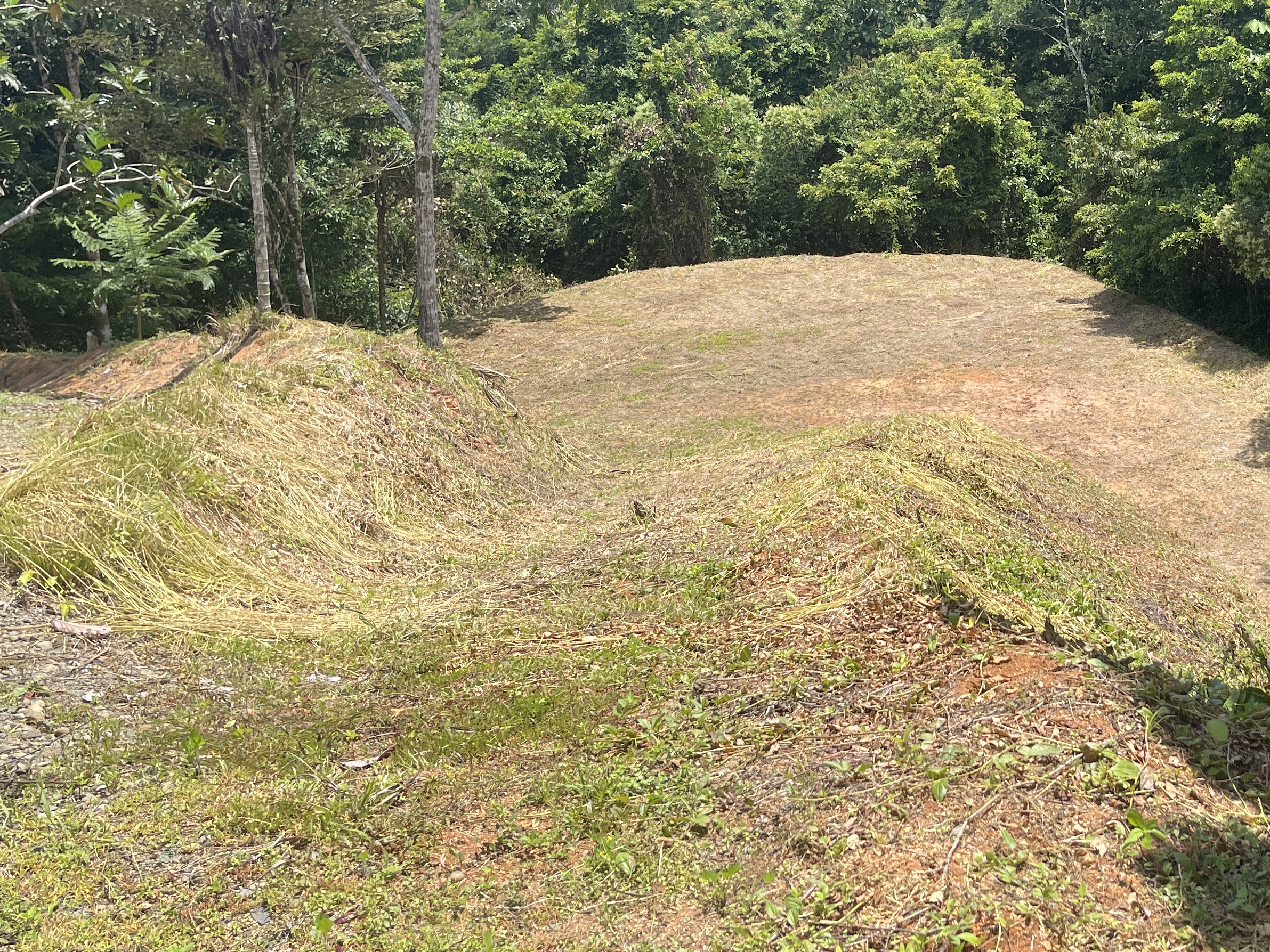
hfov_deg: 41.2
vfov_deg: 32.8
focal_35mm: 44
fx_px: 1614
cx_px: 1013
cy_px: 379
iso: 32
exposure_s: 1/1767
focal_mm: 5.1
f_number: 1.6
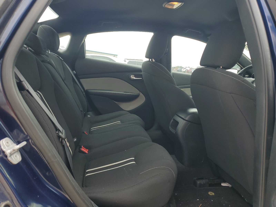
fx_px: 207
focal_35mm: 26
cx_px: 138
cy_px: 104
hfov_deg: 67.3
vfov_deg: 53.1
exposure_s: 1/455
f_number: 1.5
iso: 50
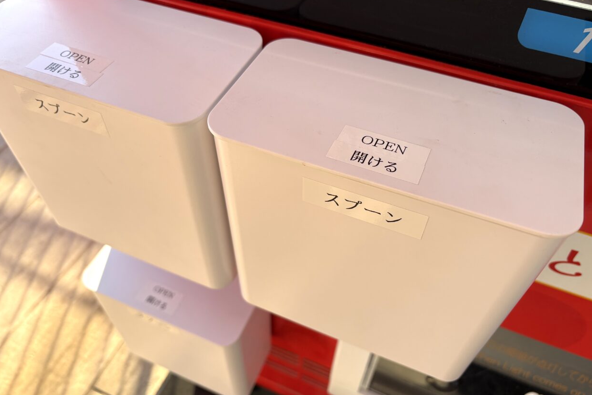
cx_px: 297
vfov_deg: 46.3
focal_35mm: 28
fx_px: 460
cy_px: 178
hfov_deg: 65.5
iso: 50
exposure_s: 1/500
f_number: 1.6
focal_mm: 5.96
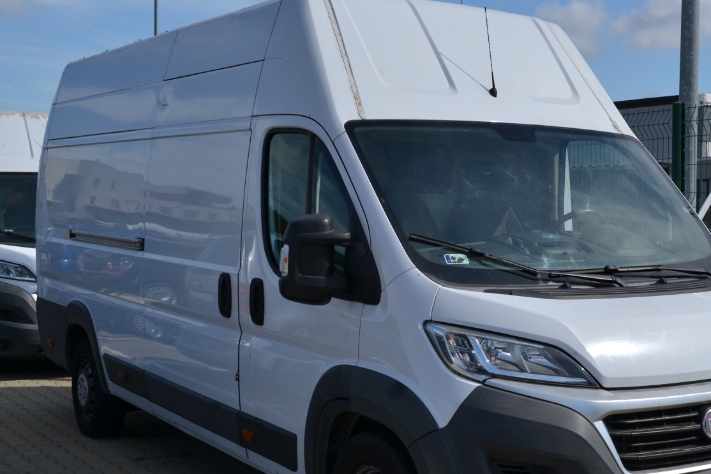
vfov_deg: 24.1
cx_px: 493
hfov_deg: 35.2
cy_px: 293
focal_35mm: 56
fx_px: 1106
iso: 100
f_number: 9
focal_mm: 26
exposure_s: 1/320
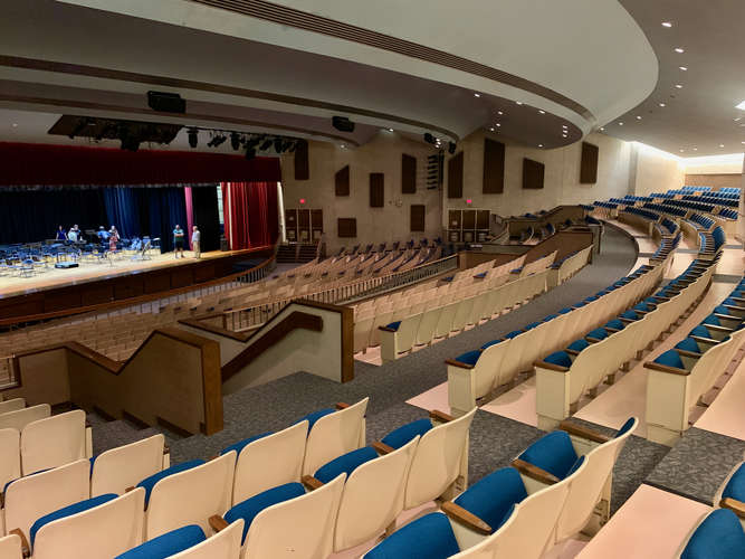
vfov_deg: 53.0
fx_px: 559
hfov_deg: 67.3
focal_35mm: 26
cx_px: 372
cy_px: 280
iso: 800
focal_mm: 4.25
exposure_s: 1/24
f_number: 1.8
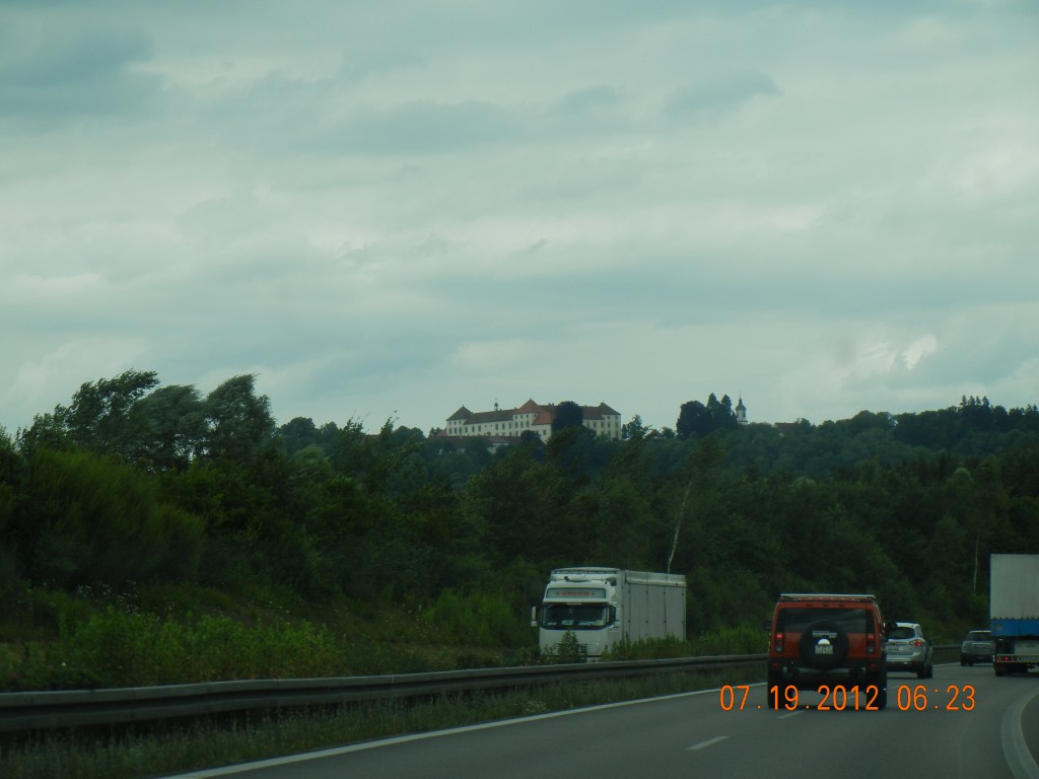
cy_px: 390
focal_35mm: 133
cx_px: 520
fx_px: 3992
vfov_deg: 11.1
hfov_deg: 14.8
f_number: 4.6
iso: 160
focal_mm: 24
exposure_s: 1/860
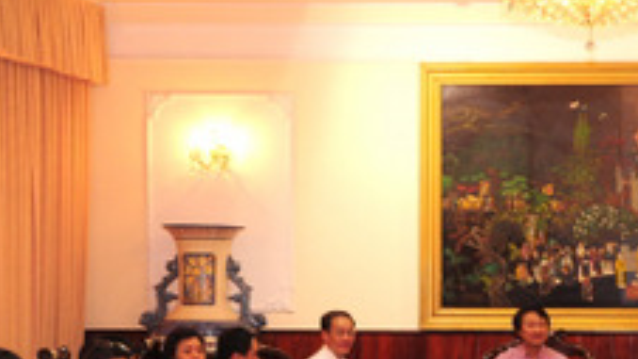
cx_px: 621
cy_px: 311
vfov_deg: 10.2
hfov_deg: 17.8
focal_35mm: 118
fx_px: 1996
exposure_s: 1/30
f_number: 5.6
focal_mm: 34
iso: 500
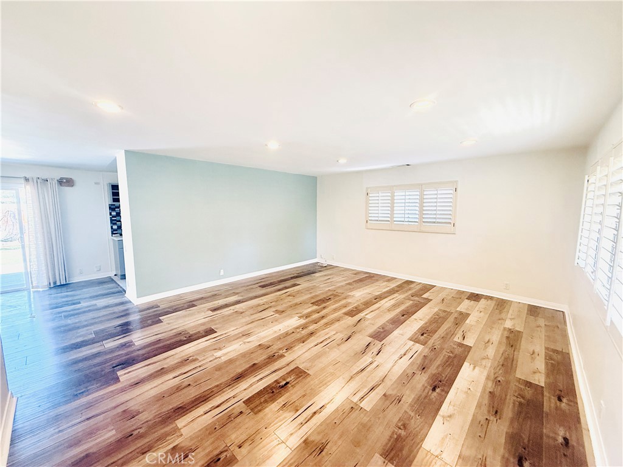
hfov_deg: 102.1
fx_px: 252
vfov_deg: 85.7
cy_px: 234
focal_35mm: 14
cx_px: 312
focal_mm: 2.22
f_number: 2.2
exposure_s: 1/120
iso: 200
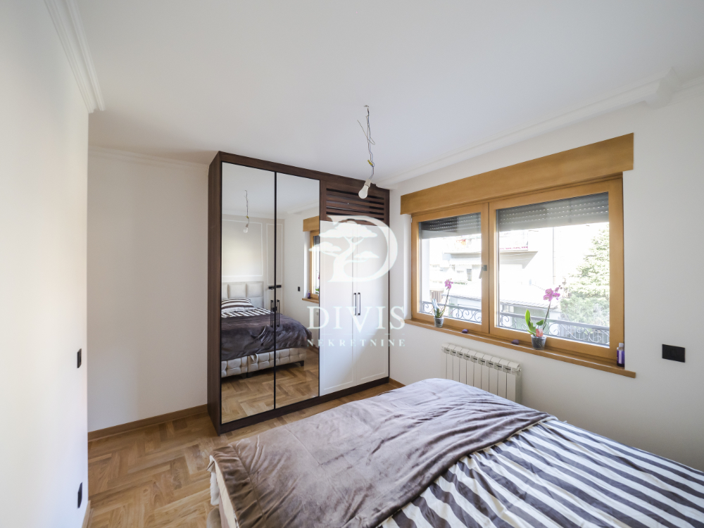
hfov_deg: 102.1
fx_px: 285
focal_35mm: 14
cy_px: 264
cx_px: 352
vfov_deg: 85.7
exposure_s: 1/60
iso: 400
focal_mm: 7
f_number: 4
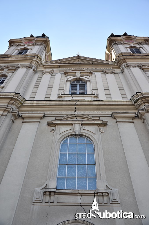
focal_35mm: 32
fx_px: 196
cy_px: 112
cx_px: 74
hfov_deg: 41.5
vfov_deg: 59.6
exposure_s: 1/250
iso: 100
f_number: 3.8
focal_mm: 21
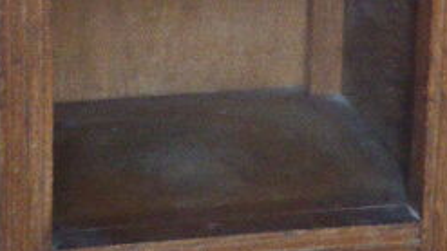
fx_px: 3248
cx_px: 226
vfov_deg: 4.4
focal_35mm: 274
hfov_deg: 7.9
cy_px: 128
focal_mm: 16.1
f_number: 5.2
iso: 1000
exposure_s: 1/8
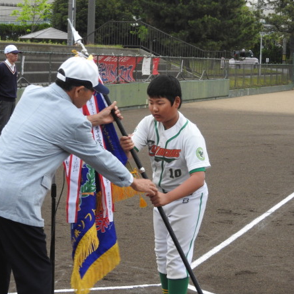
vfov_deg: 14.0
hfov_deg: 13.9
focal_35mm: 125
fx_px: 1201
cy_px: 146
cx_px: 116
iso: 250
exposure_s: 1/60
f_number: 4.8
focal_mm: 18.8
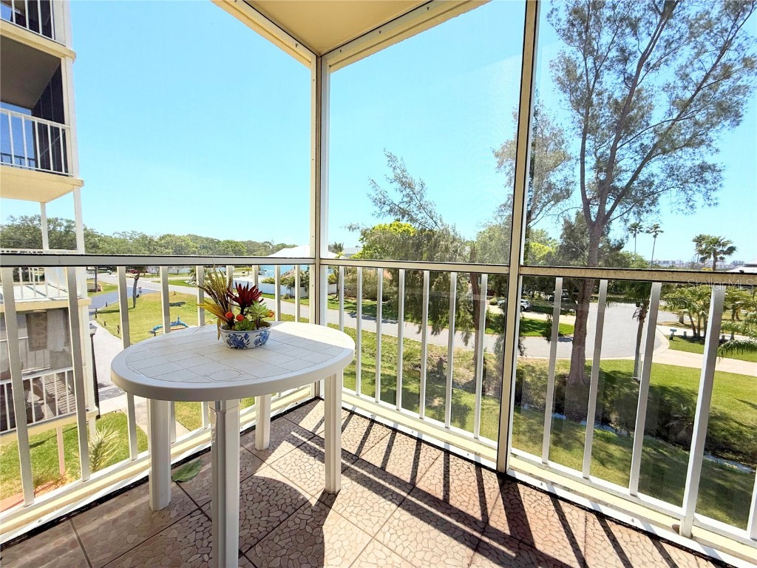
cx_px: 378
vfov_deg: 85.7
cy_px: 284
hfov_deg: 102.1
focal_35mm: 14
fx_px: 306
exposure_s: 1/1464
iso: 50
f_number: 2.2
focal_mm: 2.22
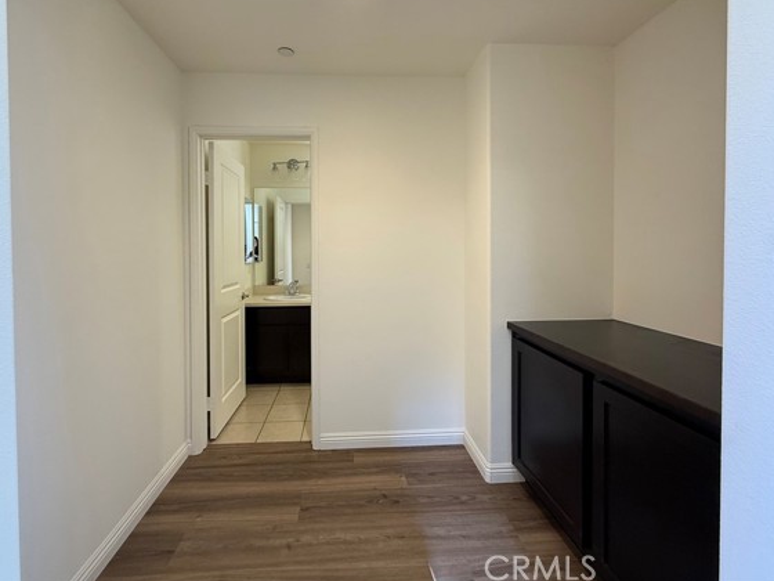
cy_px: 256
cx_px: 365
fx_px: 358
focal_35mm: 16
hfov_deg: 94.4
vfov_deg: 77.8
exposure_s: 1/60
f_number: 2.2
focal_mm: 2.22
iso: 320
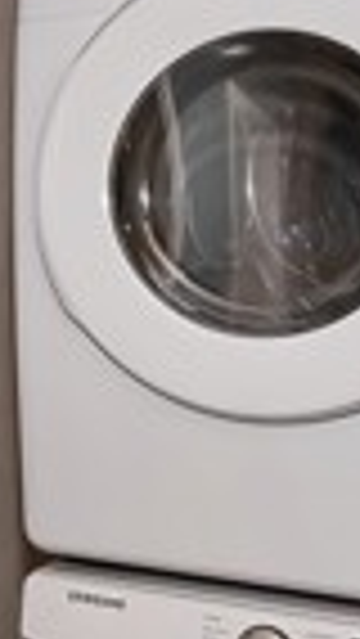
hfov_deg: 15.3
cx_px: -230
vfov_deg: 29.6
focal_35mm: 71
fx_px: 1203
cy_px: 241
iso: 400
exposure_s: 1/30
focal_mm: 10
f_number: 8
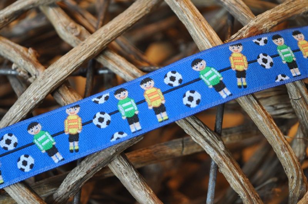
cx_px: 154
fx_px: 615
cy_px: 102
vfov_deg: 18.9
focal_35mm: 72
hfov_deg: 28.1
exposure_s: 1/30
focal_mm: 48
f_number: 5.3
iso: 800
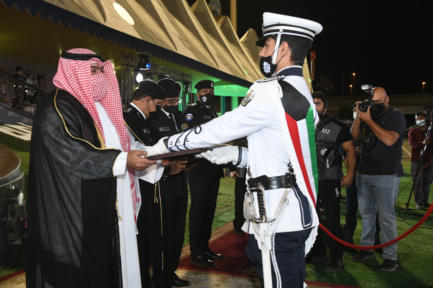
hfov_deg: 53.1
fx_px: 433
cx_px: 216
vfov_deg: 36.9
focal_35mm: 36
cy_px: 144
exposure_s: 1/250
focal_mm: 36
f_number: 4.5
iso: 3200
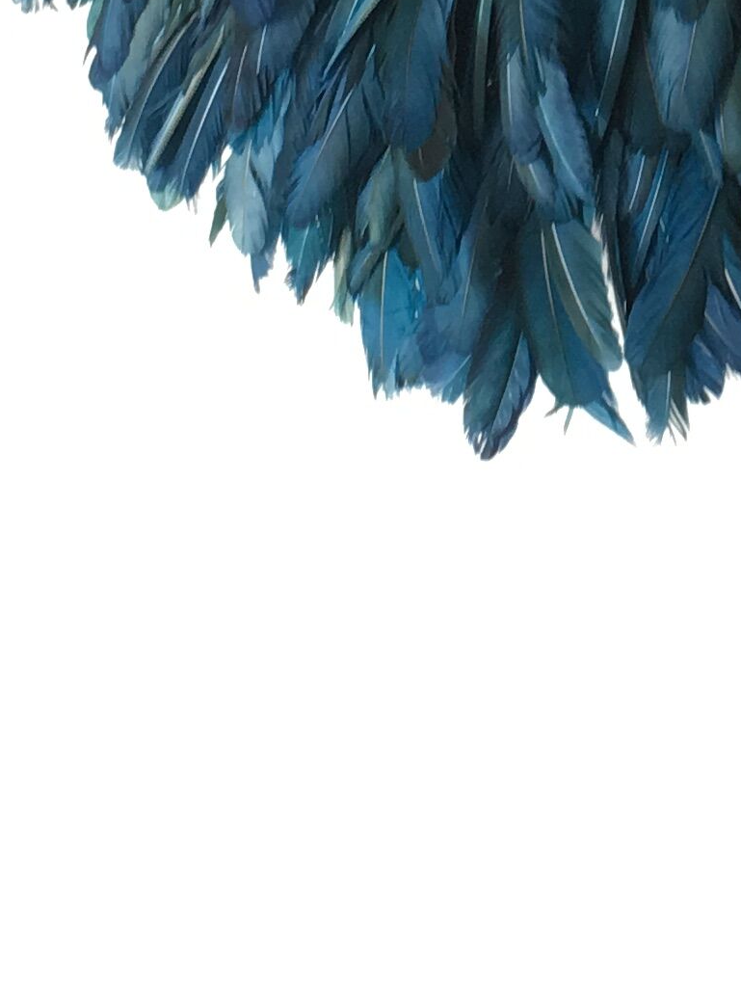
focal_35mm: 114
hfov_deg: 12.9
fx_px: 3255
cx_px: 697
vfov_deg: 16.3
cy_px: -333
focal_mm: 4.15
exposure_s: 1/33
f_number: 2.2
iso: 64
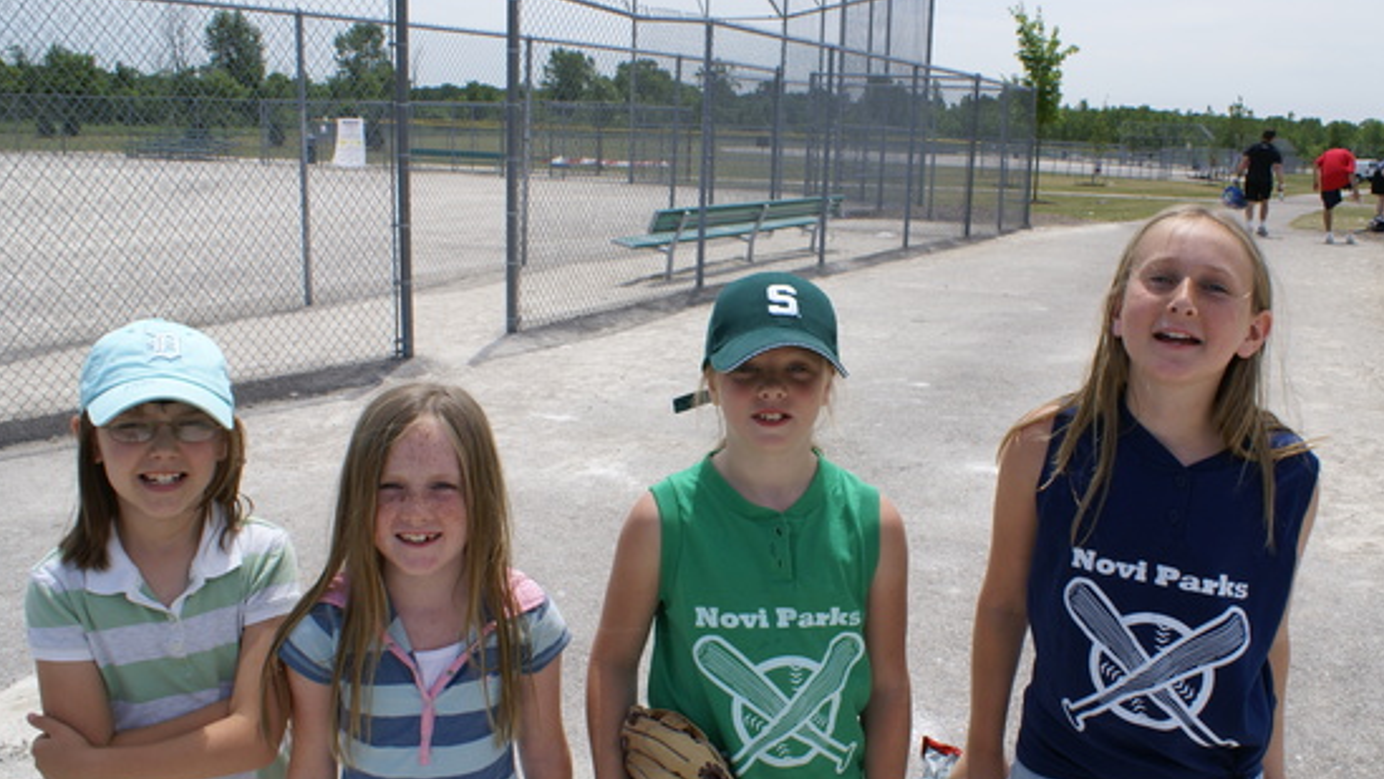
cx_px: 769
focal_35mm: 33
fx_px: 1211
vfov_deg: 35.6
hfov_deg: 59.3
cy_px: 421
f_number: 10
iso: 100
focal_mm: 18
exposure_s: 1/250
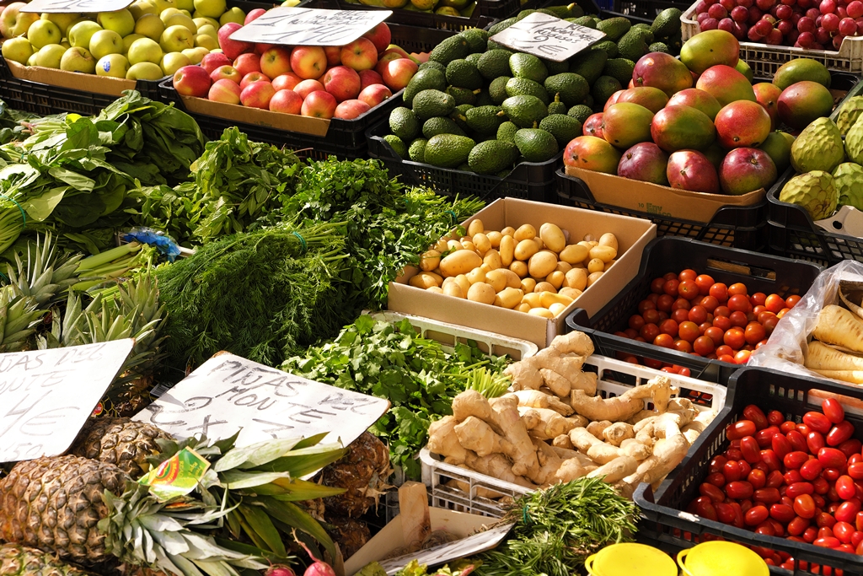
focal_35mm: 56
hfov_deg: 35.6
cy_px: 288
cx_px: 432
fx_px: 1343
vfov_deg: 24.2
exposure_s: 1/170
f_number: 6.4
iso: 400
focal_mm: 37.4
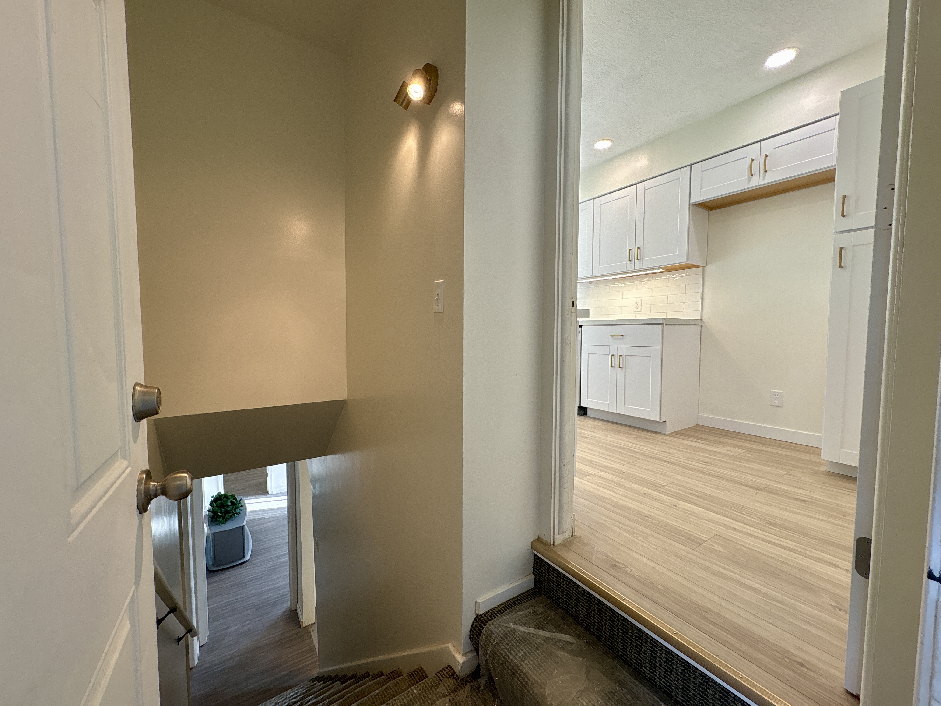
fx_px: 381
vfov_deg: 85.7
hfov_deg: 102.1
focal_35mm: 14
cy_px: 353
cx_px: 470
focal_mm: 2.22
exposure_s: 1/120
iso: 80
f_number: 2.2
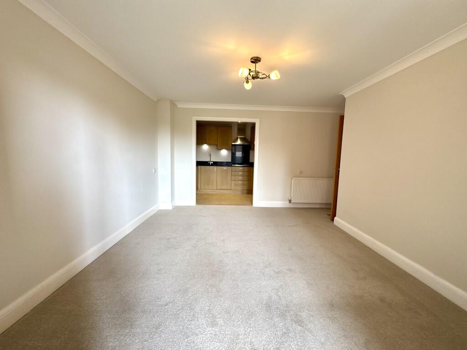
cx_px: 234
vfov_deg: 85.7
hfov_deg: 102.1
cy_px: 175
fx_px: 189
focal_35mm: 14
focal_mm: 2.22
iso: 100
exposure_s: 1/99
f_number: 2.2
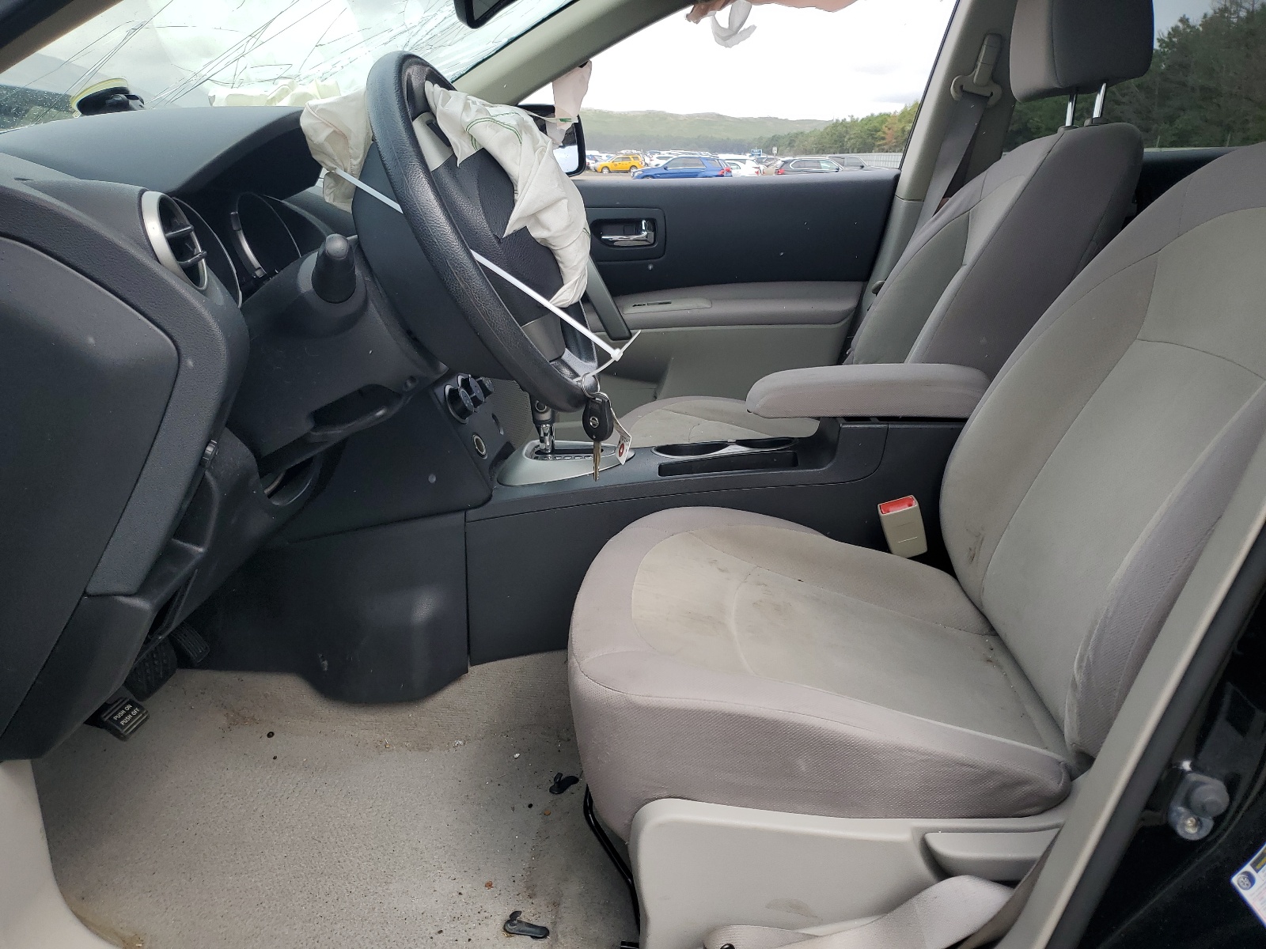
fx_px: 951
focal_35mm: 26
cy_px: 474
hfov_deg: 67.3
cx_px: 633
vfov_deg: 53.1
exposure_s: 1/1111
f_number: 1.5
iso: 50
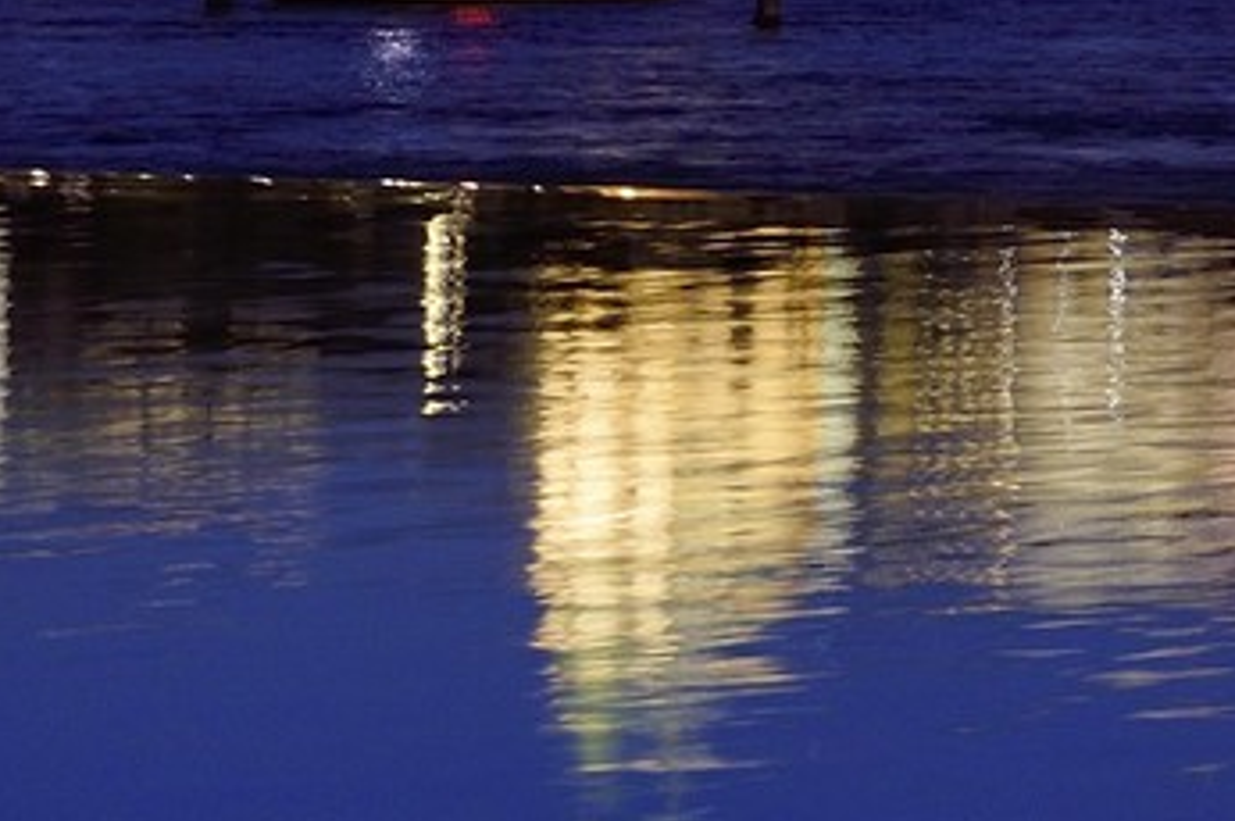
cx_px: 2791
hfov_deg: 7.3
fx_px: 9185
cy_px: -678
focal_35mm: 268
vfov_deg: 5.0
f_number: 8
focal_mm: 58
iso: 800
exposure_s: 1/1.25
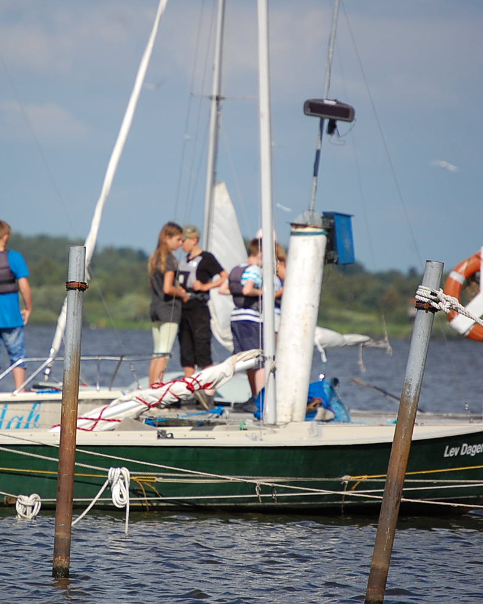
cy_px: 302
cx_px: 152
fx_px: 7579
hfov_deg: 3.6
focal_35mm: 424
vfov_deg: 4.6
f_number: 6.3
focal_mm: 200
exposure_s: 1/2500
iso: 400
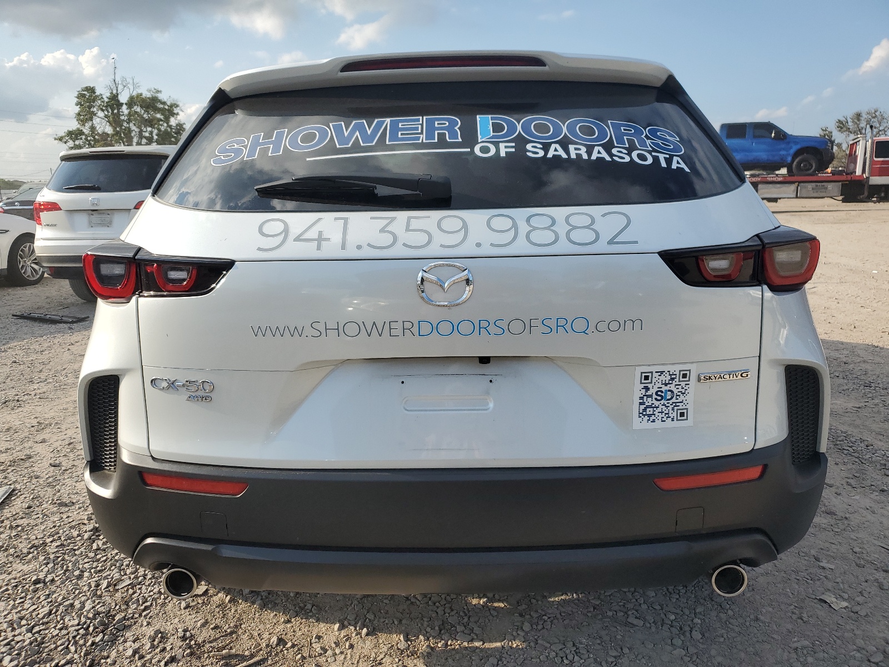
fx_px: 668
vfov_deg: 53.1
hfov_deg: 67.3
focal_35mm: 26
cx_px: 444
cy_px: 334
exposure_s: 1/2500
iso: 50
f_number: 1.5
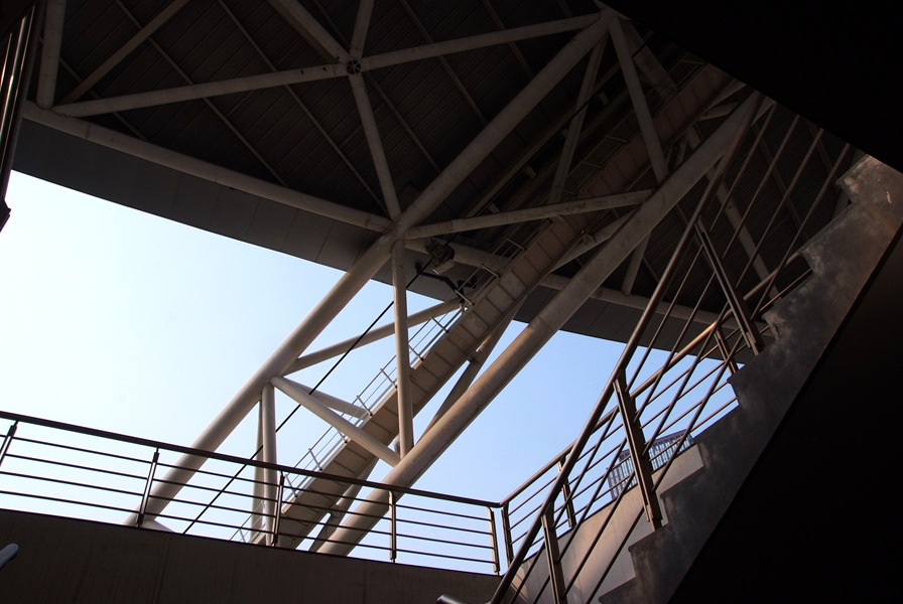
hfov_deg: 41.1
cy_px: 302
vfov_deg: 28.2
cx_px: 452
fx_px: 1206
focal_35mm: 48
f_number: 11
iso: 400
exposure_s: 1/450
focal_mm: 32
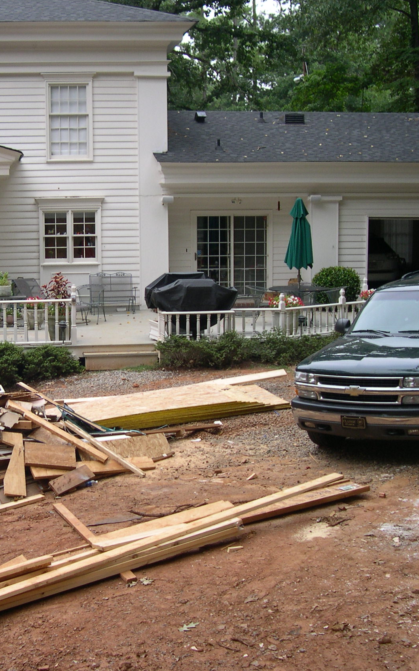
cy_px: 336
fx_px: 987
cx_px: 49
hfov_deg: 23.4
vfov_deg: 37.5
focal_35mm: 54
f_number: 2.8
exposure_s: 1/186
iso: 100
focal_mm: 8
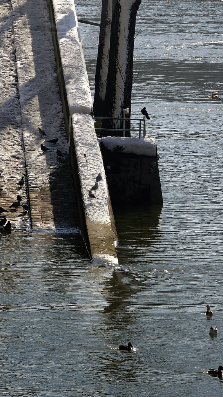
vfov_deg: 4.8
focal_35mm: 448
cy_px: -40
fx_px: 4707
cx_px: -61
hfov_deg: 2.7
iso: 200
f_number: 14
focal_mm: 180
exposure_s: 1/320
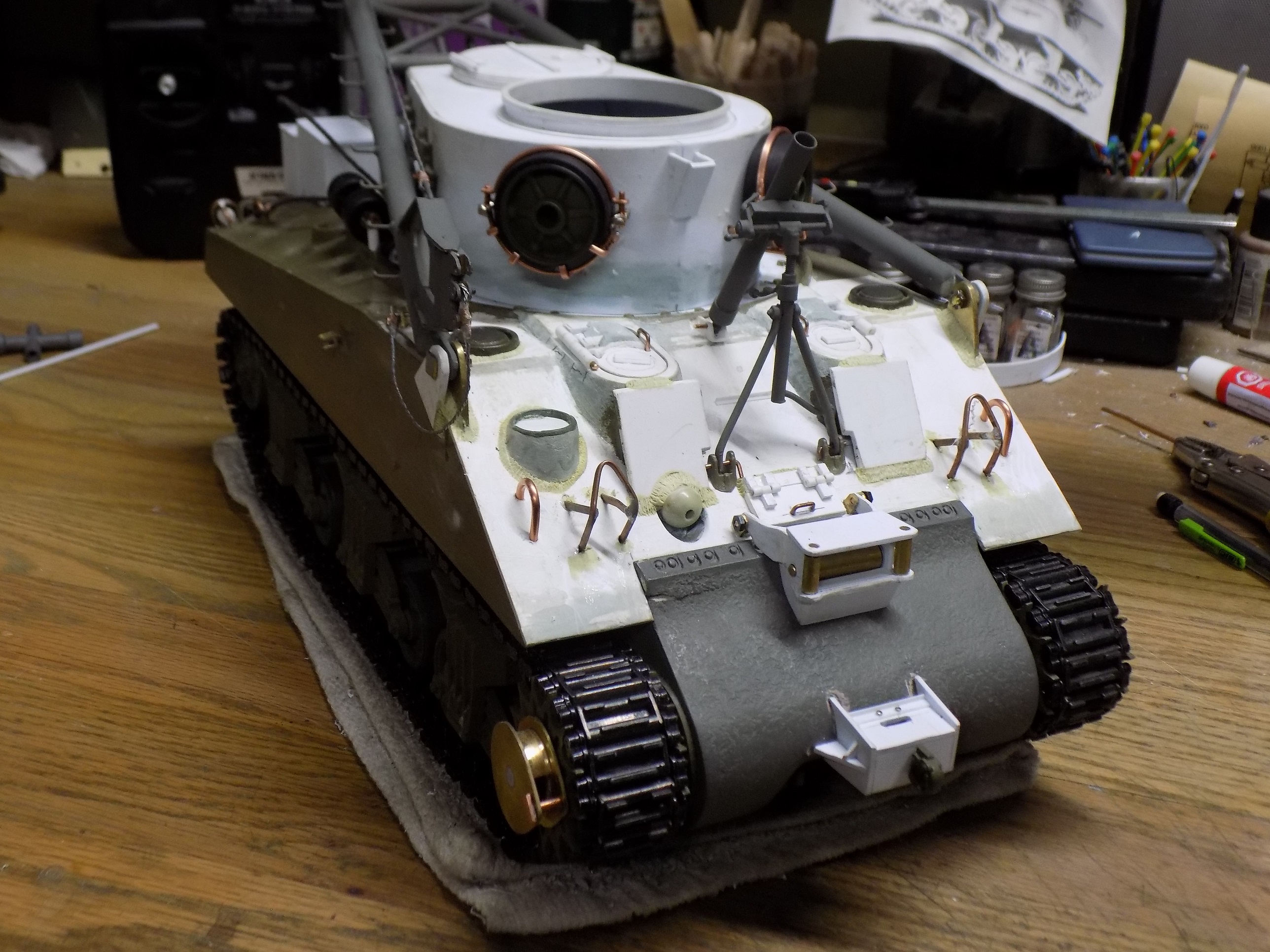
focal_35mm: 41
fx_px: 1504
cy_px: 476
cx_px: 635
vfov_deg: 35.1
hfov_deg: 45.8
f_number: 3.6
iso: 180
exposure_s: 1/30
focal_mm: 7.3
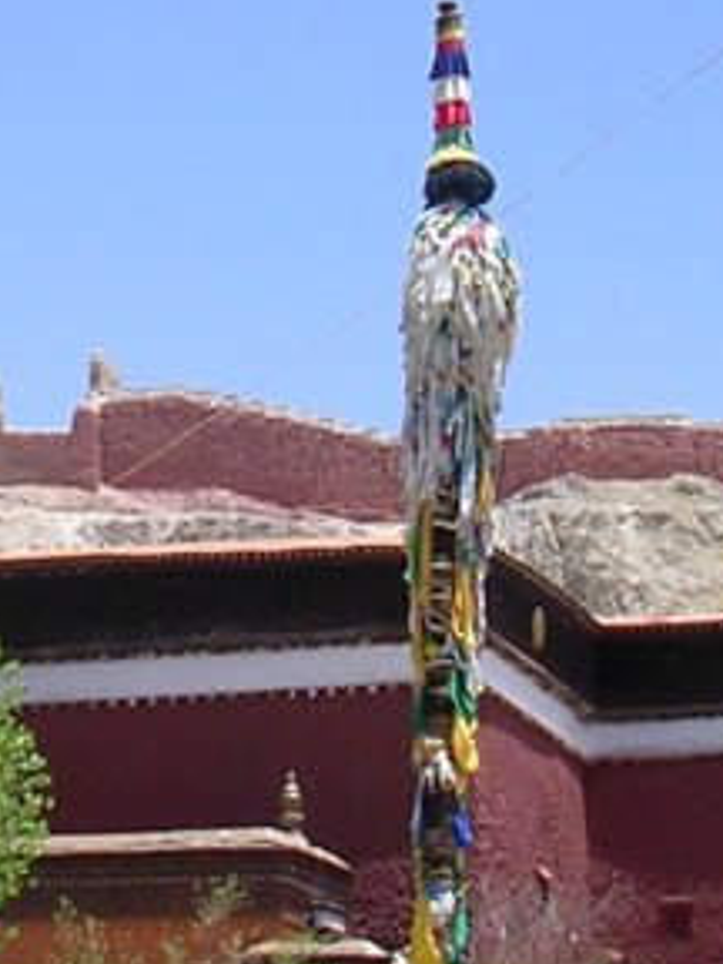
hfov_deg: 10.8
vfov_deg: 14.5
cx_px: -114
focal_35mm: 135
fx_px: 3760
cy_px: 97
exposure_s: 1/219
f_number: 5.6
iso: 100
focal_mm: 5.8
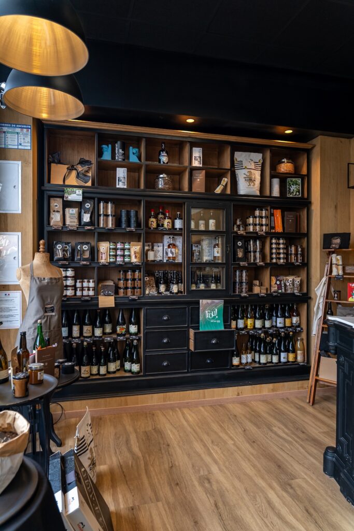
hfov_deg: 53.1
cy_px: 266
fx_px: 354
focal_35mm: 24
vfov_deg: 73.7
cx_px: 177
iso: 800
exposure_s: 1/100
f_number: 4.5
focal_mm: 24
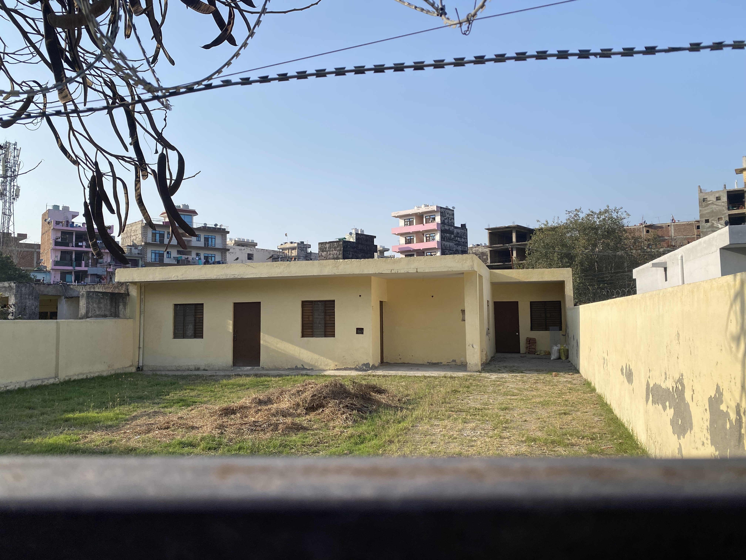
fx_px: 560
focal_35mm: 26
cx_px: 373
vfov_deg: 53.1
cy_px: 280
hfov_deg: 67.3
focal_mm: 4.25
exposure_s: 1/2755
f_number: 1.8
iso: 32
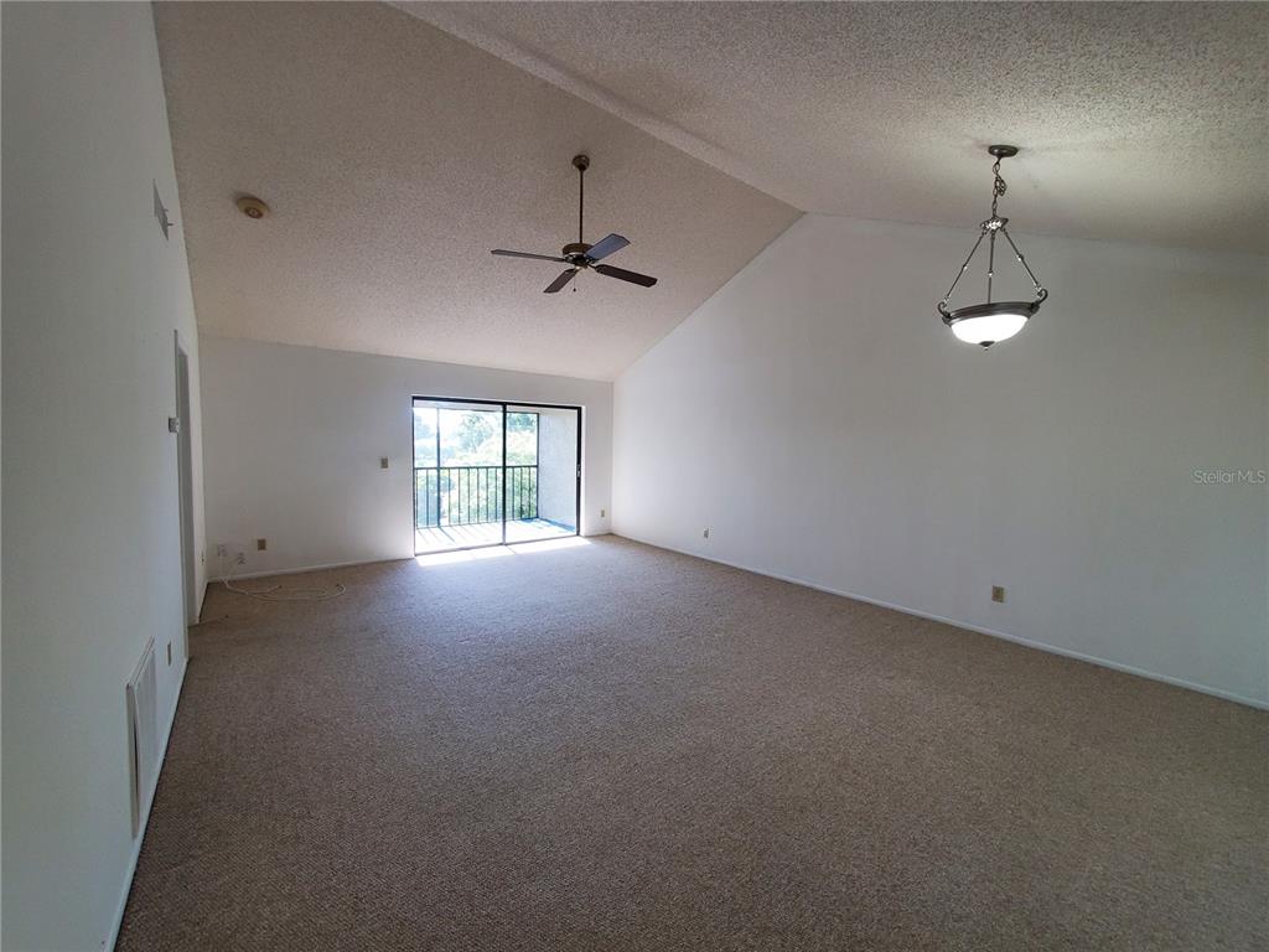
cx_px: 634
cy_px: 476
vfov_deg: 89.9
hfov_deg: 106.2
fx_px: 477
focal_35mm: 13
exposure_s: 1/60
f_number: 2.2
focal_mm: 1.8
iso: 80
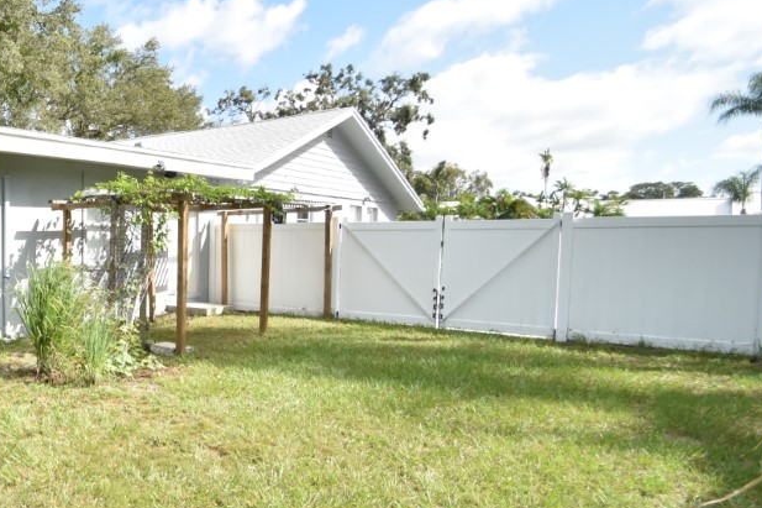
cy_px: 268
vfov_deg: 46.4
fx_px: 592
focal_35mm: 28
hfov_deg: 55.9
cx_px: 65
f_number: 3.5
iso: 800
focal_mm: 10
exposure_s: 1/4000
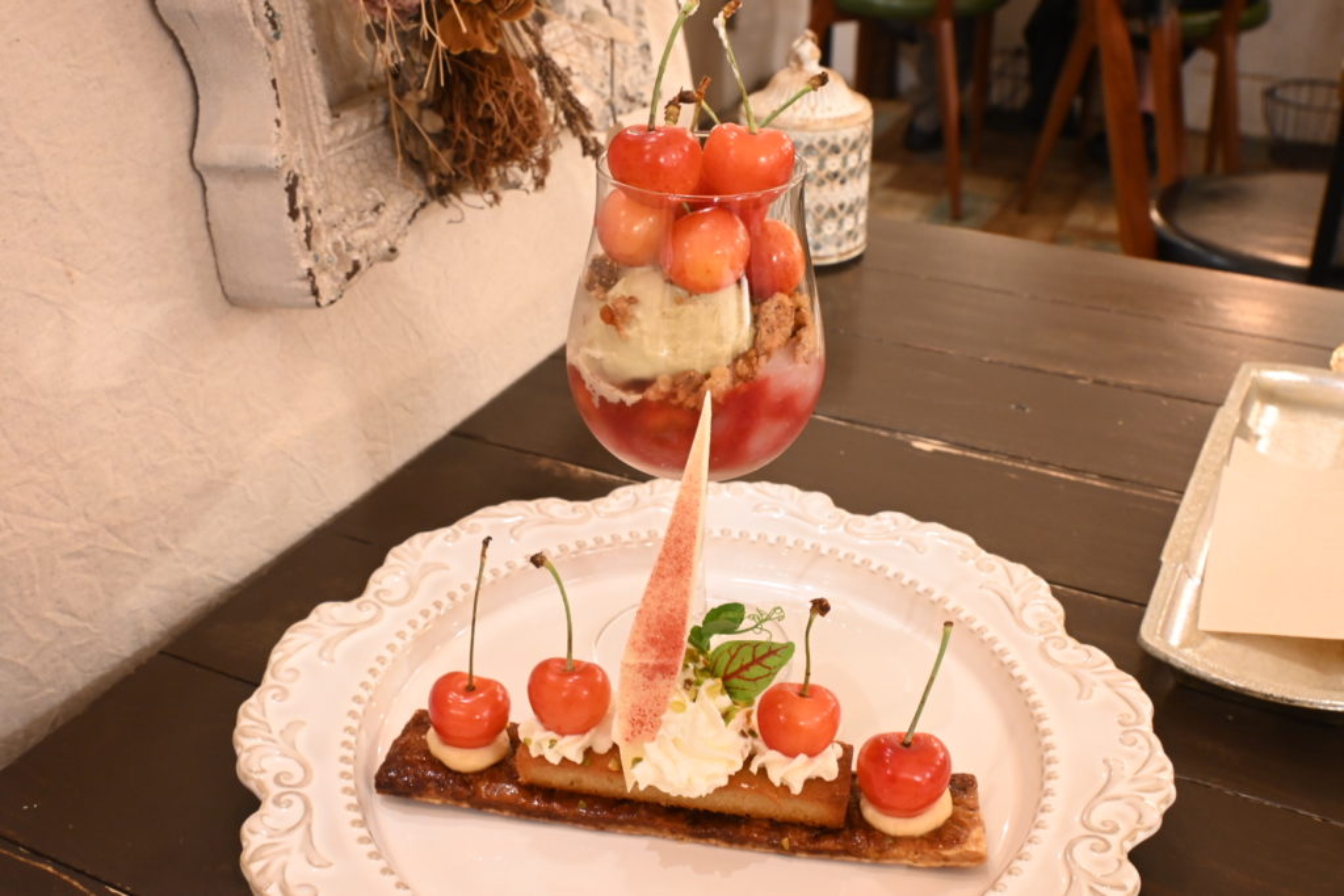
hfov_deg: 51.3
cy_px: 448
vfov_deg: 35.5
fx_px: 1400
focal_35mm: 38
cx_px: 672
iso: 1600
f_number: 9
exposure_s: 1/4
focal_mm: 25
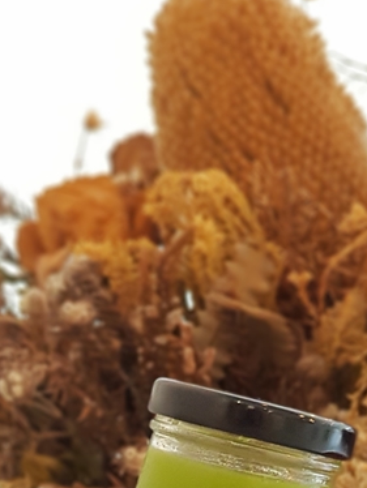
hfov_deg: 10.6
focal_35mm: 139
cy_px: 586
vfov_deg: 13.8
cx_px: 338
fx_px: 1963
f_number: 2.4
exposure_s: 1/33
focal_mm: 6
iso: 200
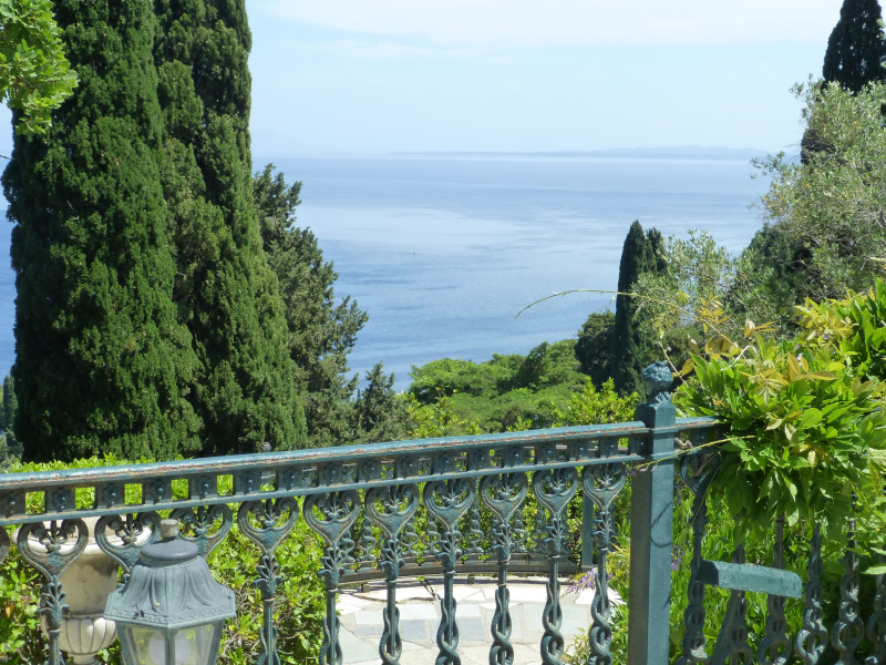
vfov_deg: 24.0
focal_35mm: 61
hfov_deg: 31.7
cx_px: 443
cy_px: 332
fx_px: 1561
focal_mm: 10.3
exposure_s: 1/500
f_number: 4.7
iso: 160
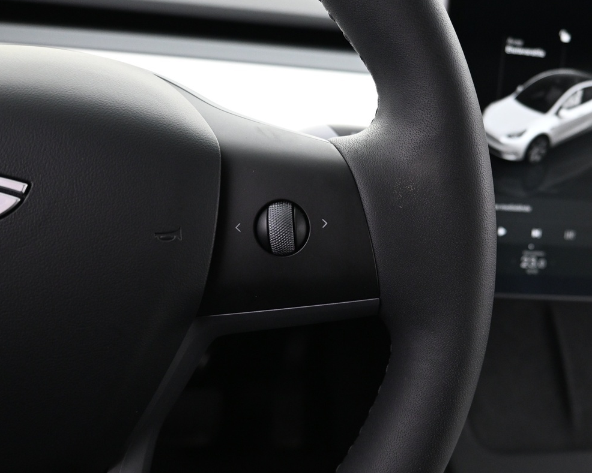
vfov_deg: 40.1
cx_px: 406
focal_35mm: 37
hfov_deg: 48.1
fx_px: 648
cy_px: 251
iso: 1600
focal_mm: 16
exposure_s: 1/25
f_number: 3.5
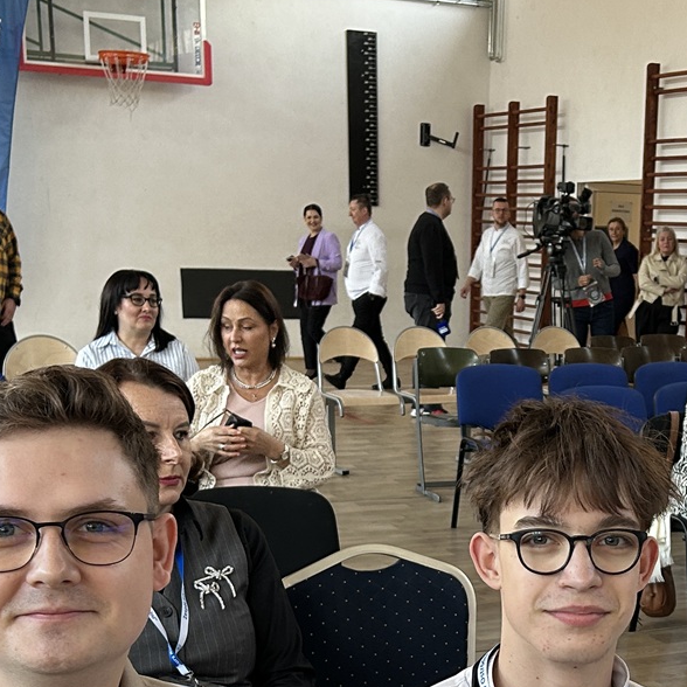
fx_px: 1415
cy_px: 621
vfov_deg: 26.4
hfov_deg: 26.8
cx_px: 543
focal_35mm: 63
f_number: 1.5
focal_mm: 5.7
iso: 125
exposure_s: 1/119
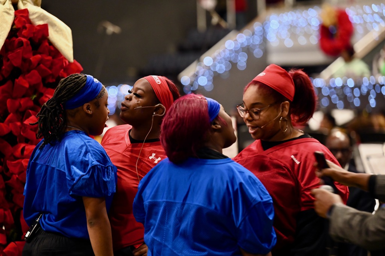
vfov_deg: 7.8
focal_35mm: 175
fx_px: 1870
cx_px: 192
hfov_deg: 11.8
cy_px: 128
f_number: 3.5
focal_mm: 175
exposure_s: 1/125
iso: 4000
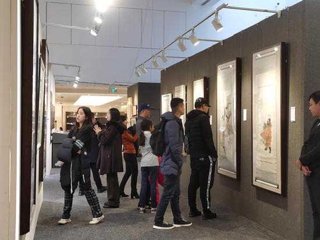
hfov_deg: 42.1
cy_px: 120
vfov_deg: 32.2
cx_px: 160
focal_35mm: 45
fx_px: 416
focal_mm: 5.56
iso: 125
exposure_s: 1/50
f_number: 1.6
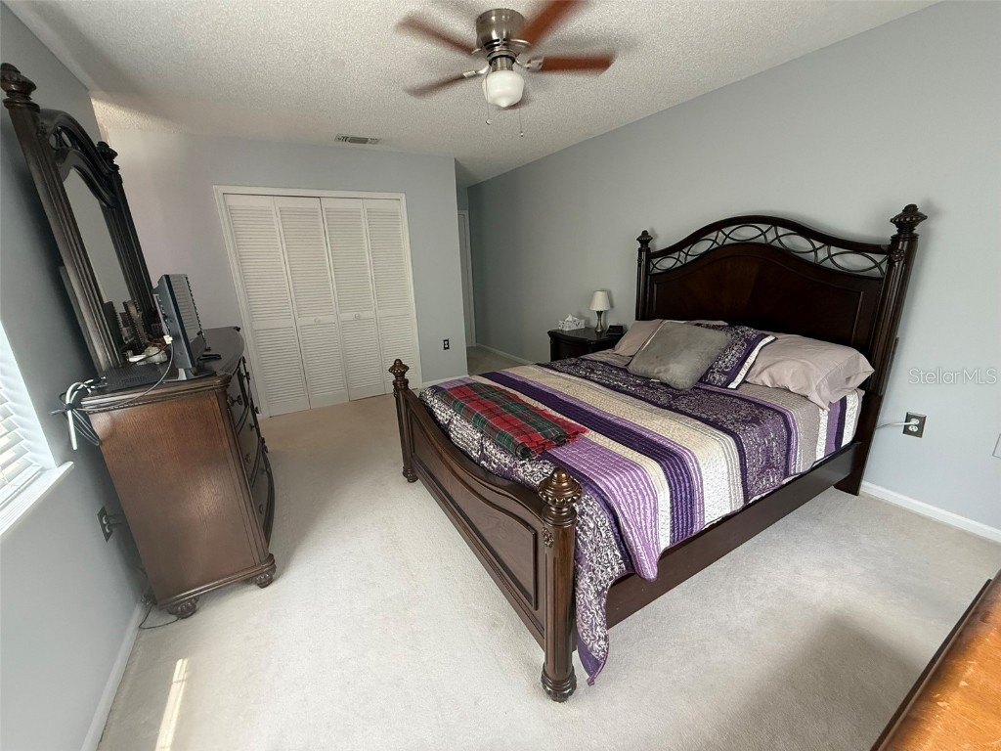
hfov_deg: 102.1
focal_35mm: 14
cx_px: 500
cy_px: 376
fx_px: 405
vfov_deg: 85.7
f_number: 2.2
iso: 400
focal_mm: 2.22
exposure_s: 1/80
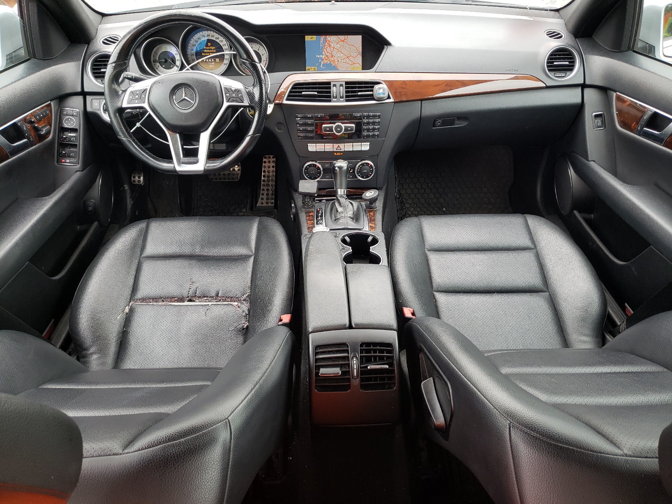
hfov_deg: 67.3
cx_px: 336
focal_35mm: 26
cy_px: 252
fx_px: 505
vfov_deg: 53.1
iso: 55
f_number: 1.5
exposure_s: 1/120
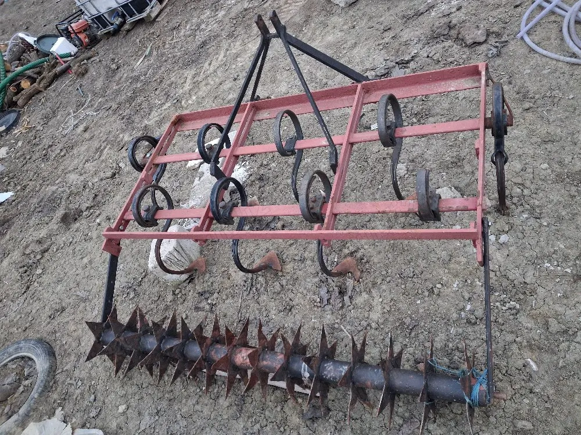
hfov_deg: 65.3
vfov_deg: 51.4
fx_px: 453
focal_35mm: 27
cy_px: 218
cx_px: 290
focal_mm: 4
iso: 250
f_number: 1.8
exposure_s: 1/100
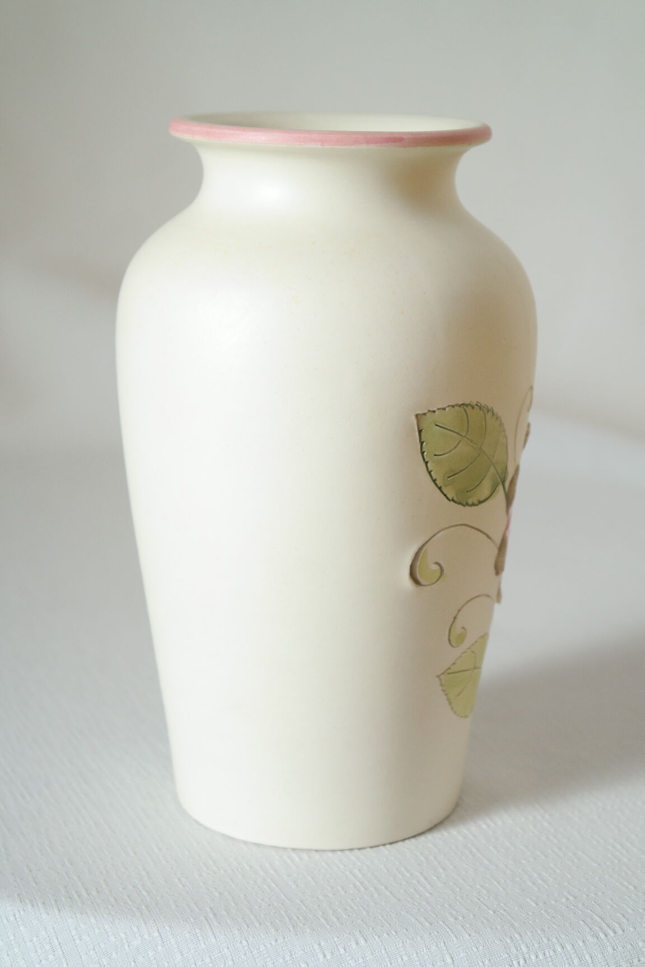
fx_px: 2069
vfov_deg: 26.3
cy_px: 484
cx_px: 322
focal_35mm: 77
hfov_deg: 17.7
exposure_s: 1/25
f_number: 6.3
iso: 400
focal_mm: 50
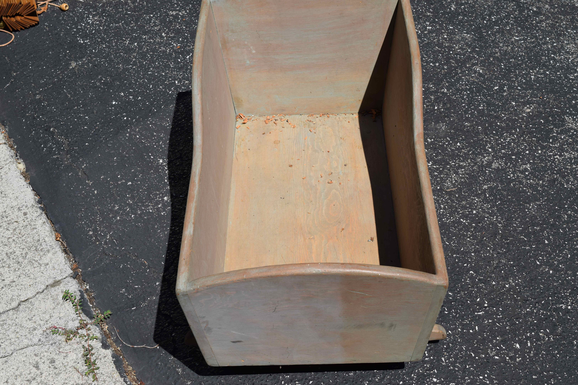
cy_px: 192
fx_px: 867
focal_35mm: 54
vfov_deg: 25.1
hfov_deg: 36.9
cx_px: 289
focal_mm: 36
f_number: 10
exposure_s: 1/400
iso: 200
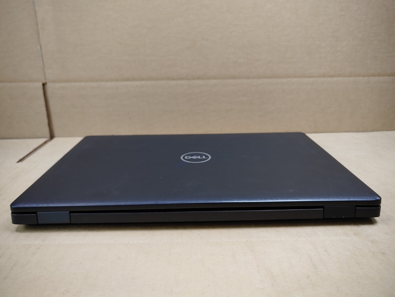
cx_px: 198
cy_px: 148
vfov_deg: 53.1
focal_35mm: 26
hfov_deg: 67.3
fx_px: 297
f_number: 1.8
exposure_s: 1/120
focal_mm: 4.36
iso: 50
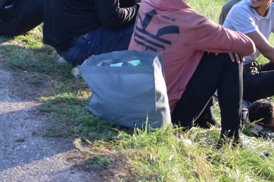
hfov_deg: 13.3
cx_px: 19
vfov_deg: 8.9
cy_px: -25
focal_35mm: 153
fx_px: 1164
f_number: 4.2
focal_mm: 30
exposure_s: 1/640
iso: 640
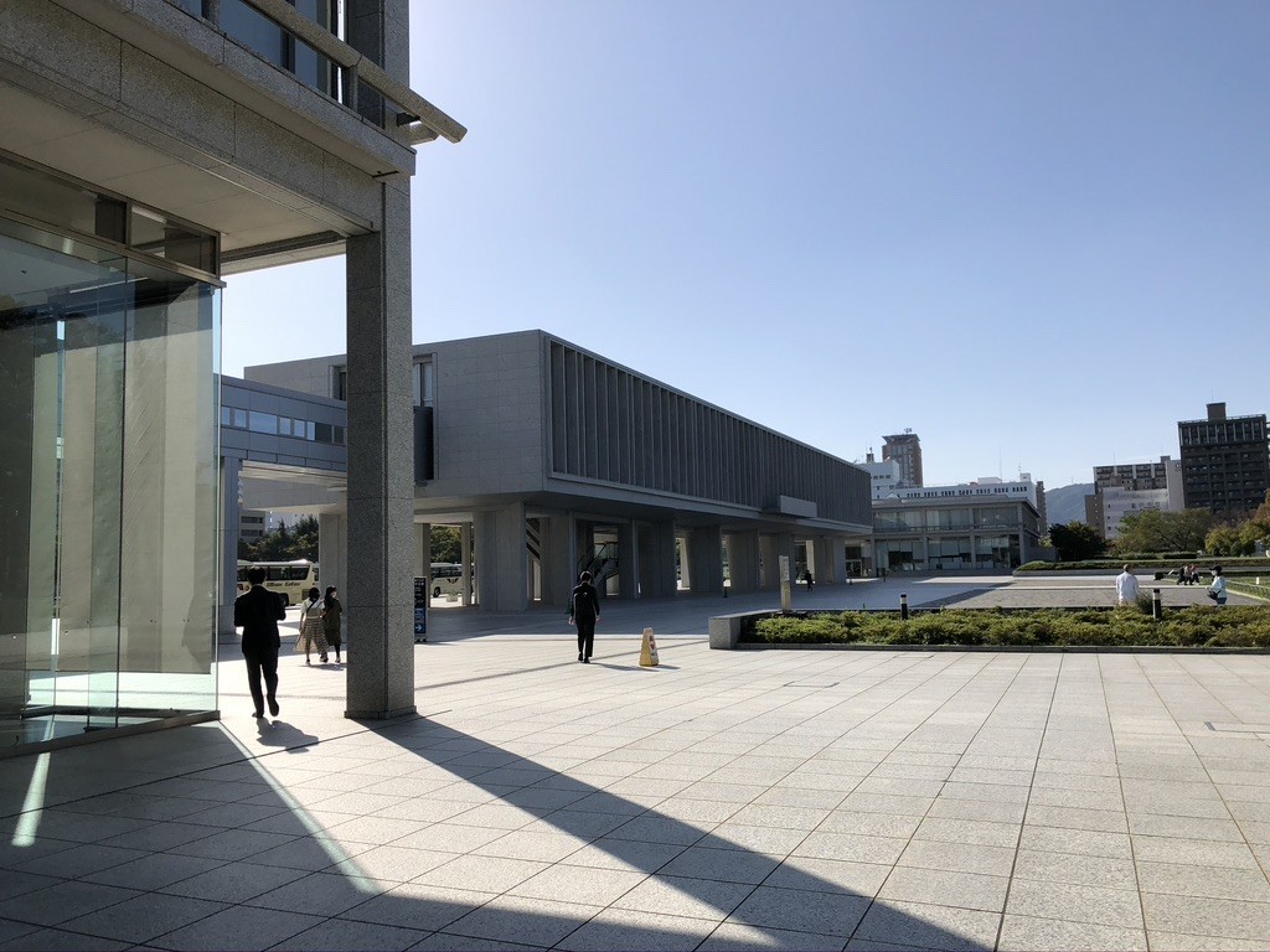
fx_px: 1027
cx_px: 635
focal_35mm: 28
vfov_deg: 49.7
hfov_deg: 63.4
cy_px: 476
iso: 25
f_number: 1.8
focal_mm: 4
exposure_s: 1/3472
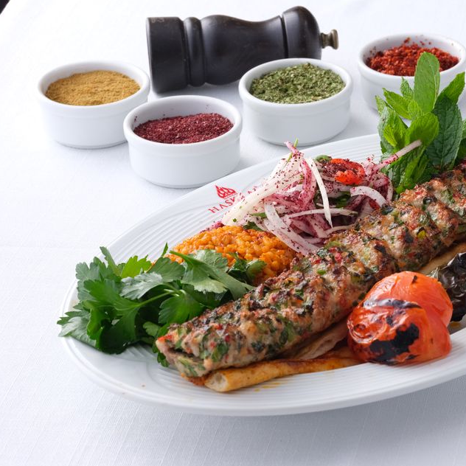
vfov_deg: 12.8
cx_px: 370
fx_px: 2071
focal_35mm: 136
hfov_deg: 12.8
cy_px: 218
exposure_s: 1/125
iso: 1600
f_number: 18
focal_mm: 120
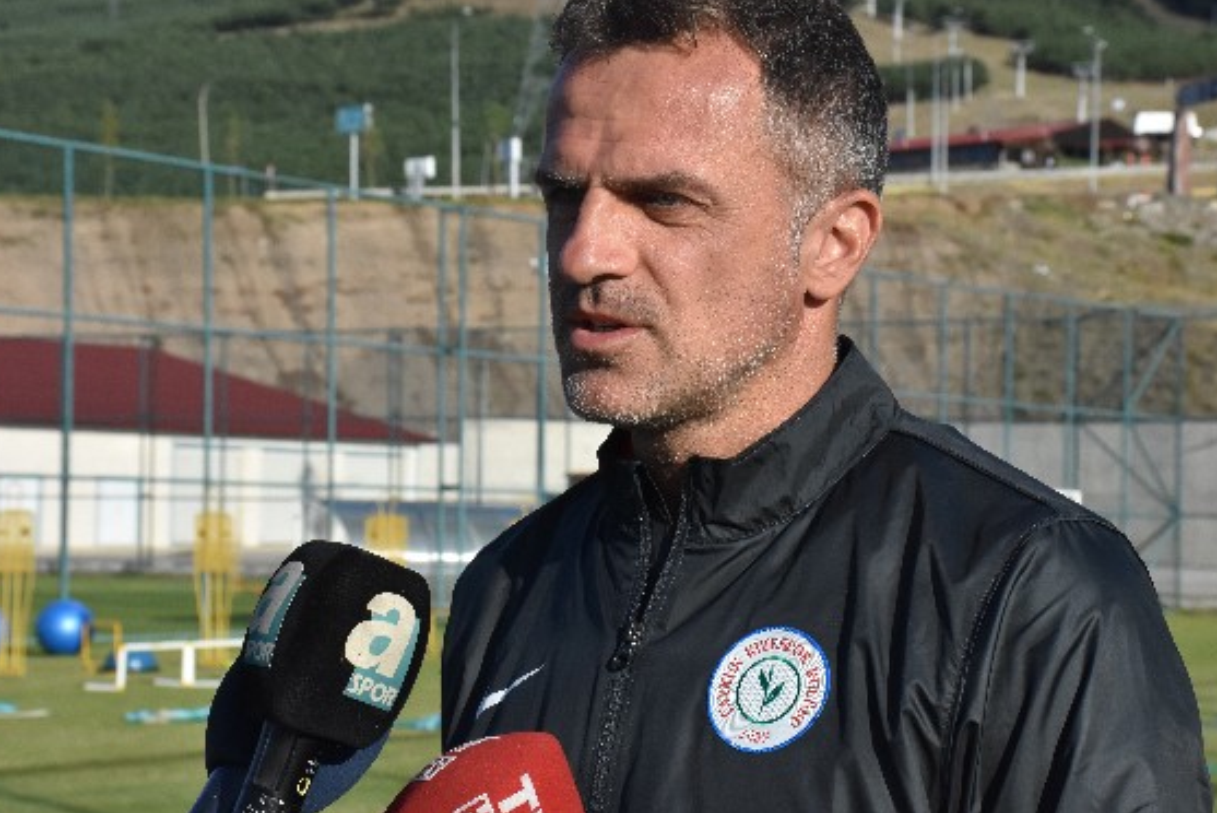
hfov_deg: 20.2
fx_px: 3416
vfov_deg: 13.6
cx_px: 666
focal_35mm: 101
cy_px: 362
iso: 1250
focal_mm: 56
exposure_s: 1/2000
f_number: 11
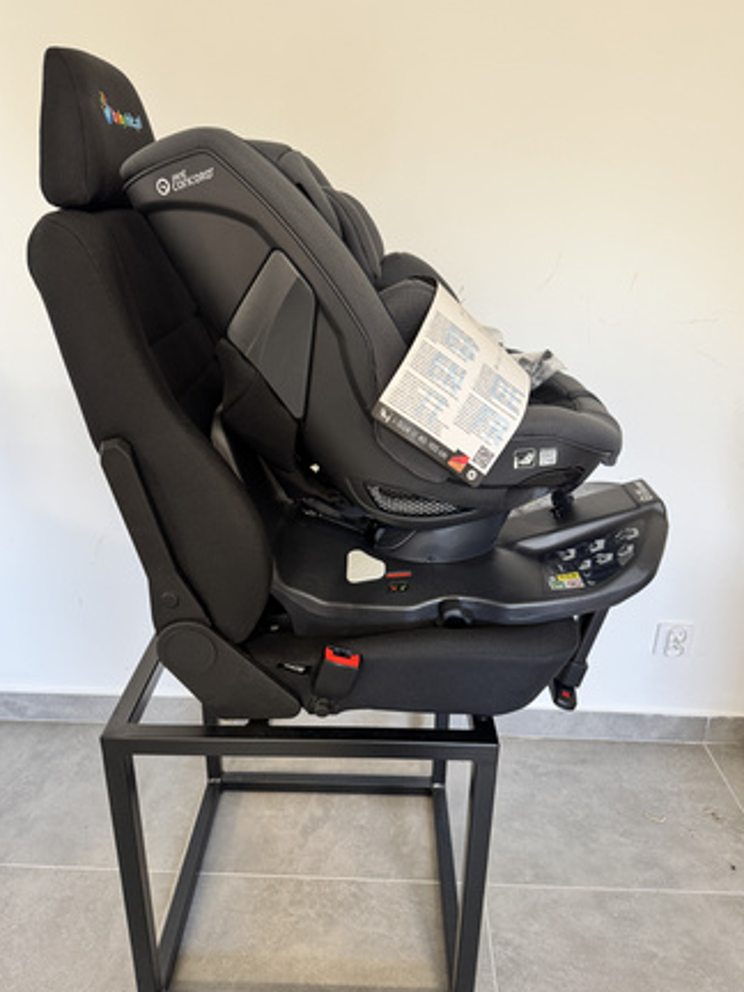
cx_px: 365
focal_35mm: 25
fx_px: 716
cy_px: 494
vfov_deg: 69.4
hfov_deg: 54.9
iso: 250
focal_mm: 6.76
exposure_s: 1/60
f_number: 1.78
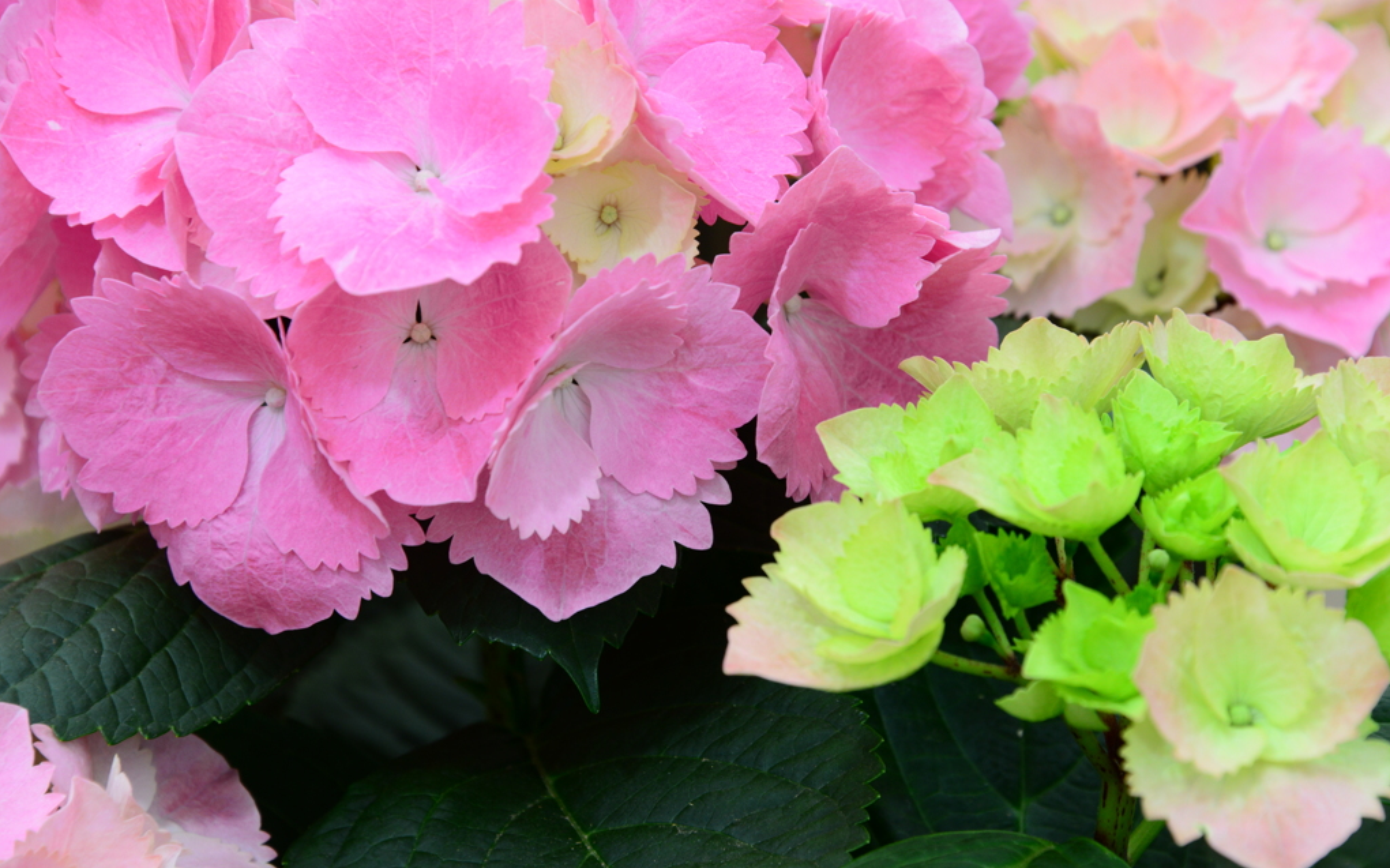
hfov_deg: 9.8
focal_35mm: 215
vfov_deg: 6.1
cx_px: 696
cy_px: 453
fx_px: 8143
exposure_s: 1/100
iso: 800
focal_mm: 210
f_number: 8
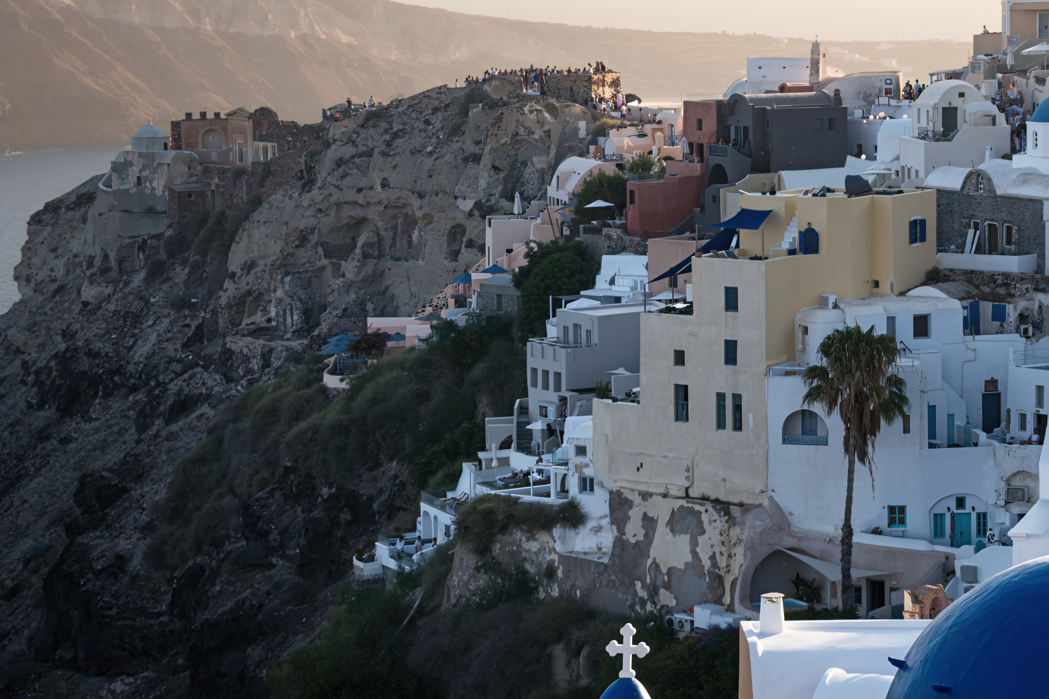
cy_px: 355
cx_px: 769
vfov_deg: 11.1
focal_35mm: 123
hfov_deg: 16.6
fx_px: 3584
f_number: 8
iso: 1000
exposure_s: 1/1250
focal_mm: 48
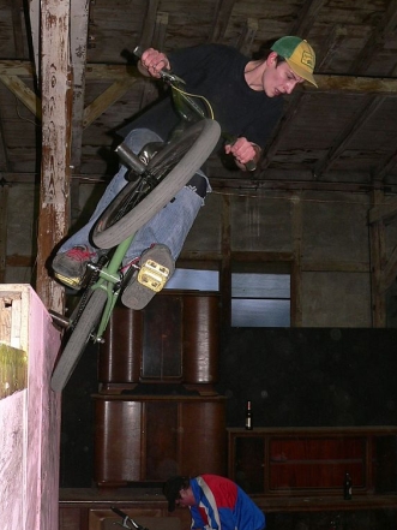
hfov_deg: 29.5
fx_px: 749
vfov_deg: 38.9
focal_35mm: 49
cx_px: 131
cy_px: 240
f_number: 2.8
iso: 100
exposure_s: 1/30
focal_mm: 6
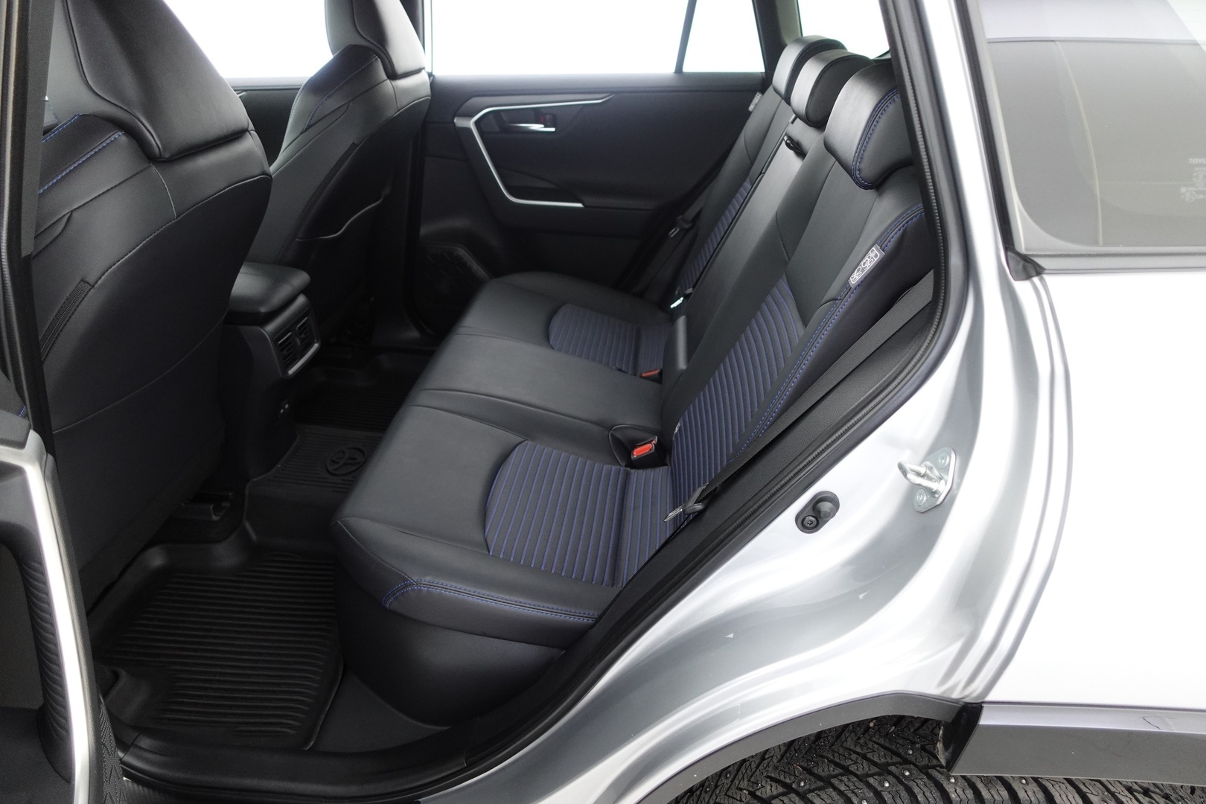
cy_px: 402
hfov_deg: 73.7
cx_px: 603
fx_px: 804
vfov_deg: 53.1
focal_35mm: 24
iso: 800
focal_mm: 9.4
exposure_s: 1/20
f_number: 1.8
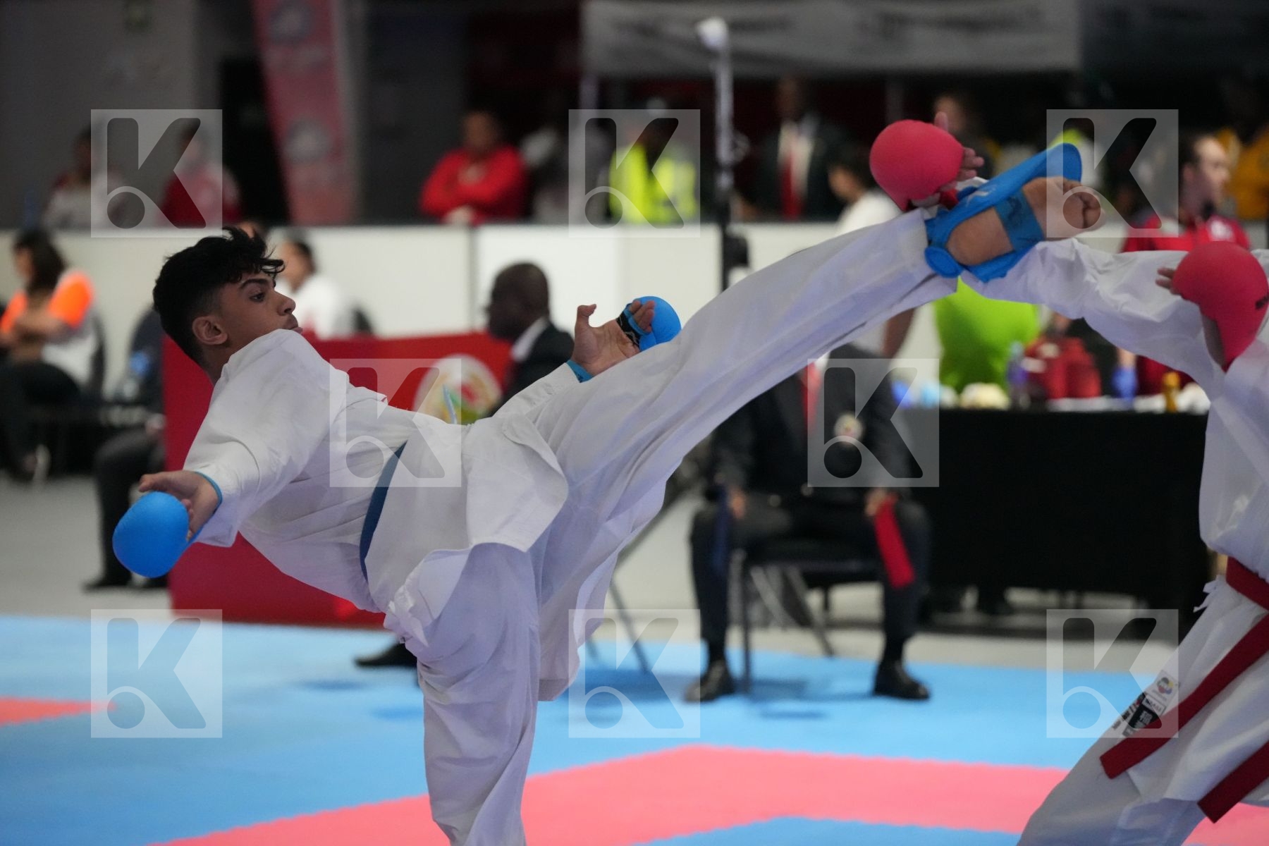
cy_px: 423
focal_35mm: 139
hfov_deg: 14.8
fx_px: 4899
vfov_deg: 9.9
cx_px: 634
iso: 12800
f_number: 2.8
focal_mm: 139
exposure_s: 1/800
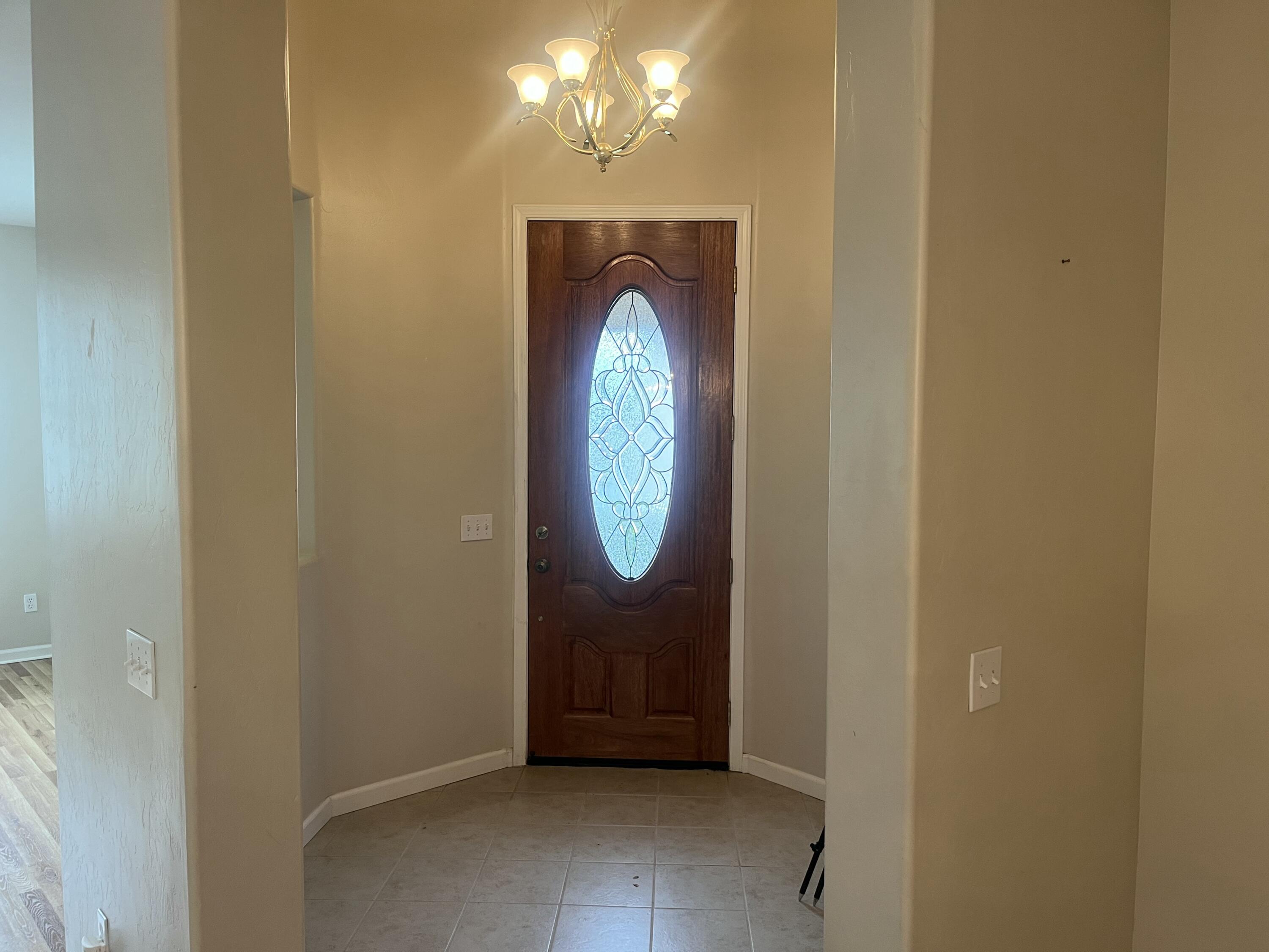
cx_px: 634
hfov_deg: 67.3
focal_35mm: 26
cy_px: 476
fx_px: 953
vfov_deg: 53.1
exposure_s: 1/60
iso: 125
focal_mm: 5.1
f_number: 1.6
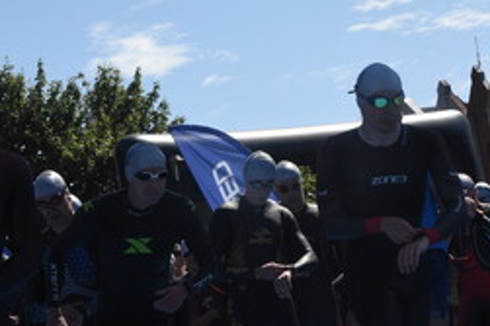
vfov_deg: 12.8
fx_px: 1455
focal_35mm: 107
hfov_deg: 19.1
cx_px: 234
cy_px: 211
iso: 1250
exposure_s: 1/1000
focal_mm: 42
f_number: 16
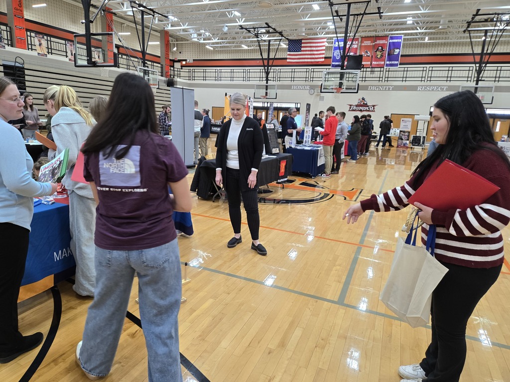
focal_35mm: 23
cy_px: 191
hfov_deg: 73.9
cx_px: 255
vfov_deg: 58.9
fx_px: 339
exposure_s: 1/120
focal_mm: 5.4
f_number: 1.8
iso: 160
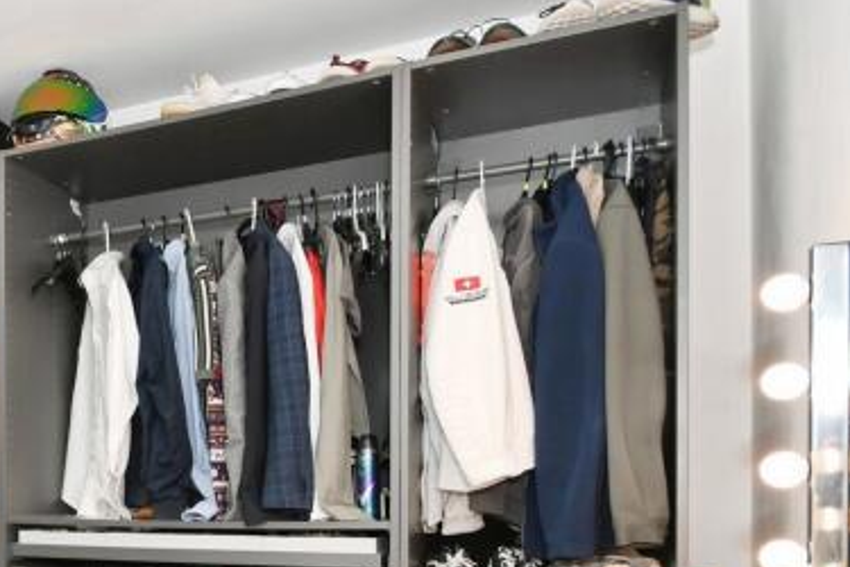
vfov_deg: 31.3
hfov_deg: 37.7
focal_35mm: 41
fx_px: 968
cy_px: 500
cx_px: -131
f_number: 8
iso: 400
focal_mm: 10
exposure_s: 1/60
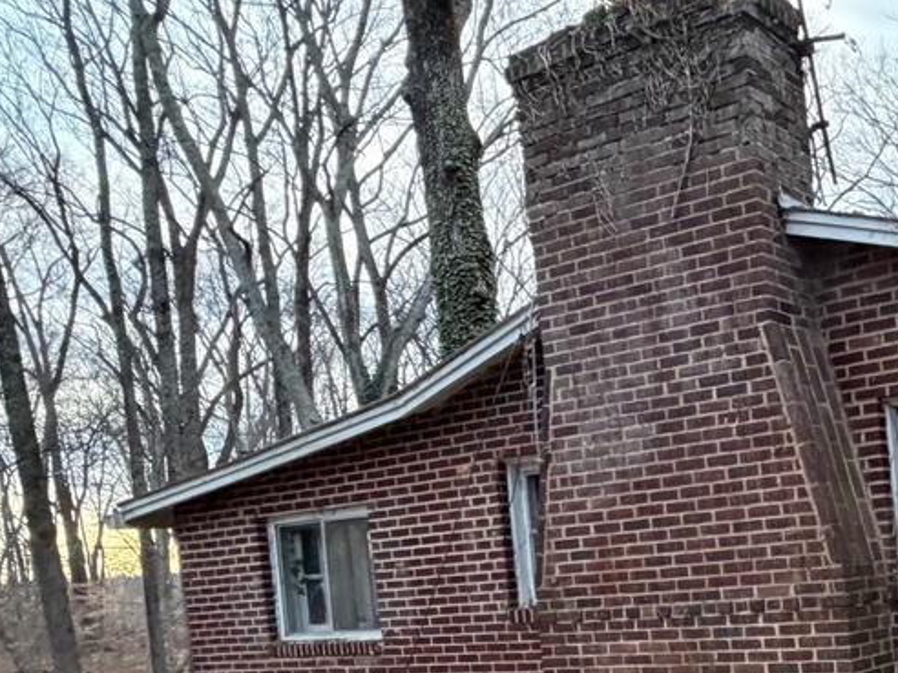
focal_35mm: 41
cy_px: 591
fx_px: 1064
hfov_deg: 38.6
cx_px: 966
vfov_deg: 33.5
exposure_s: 1/60
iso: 400
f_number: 2.2
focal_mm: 2.22
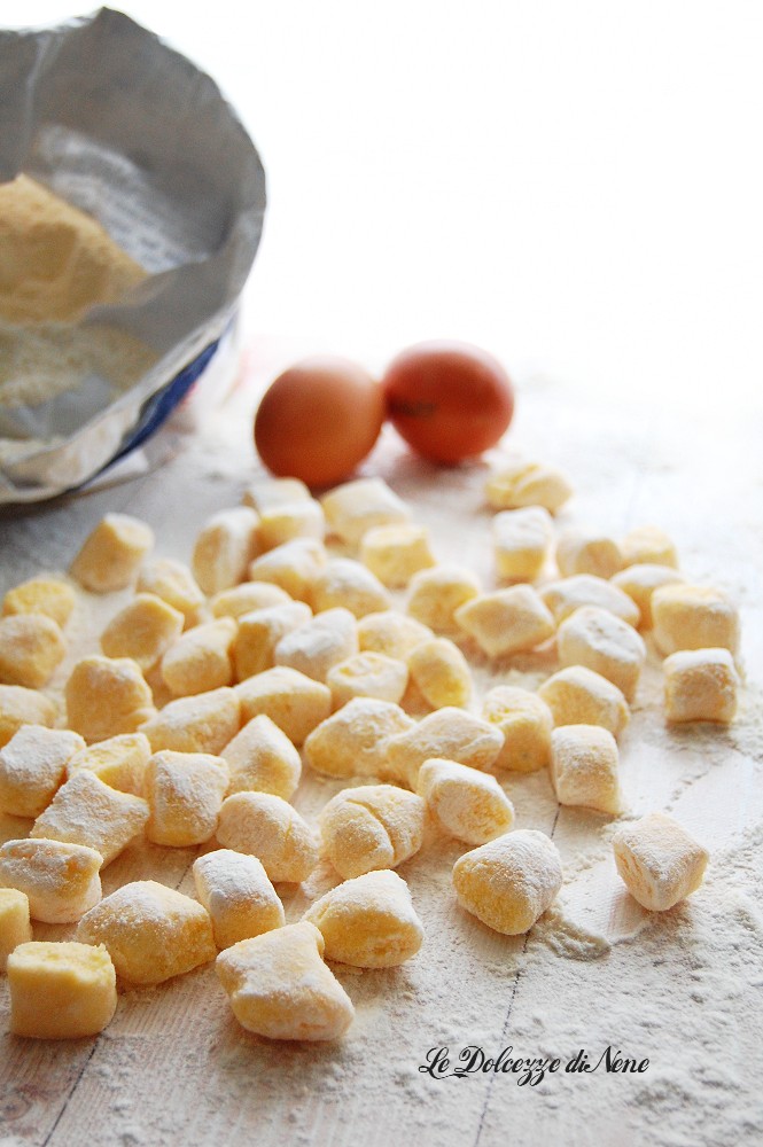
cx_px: 382
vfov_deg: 35.1
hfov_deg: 23.7
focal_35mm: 57
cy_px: 574
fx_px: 1815
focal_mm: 38
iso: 800
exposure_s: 1/25
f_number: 4.8
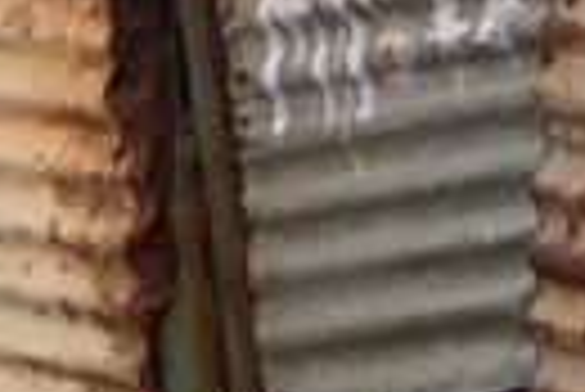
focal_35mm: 1698
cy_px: -18
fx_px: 27623
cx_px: -436
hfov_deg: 1.2
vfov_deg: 0.8
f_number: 6.3
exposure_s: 1/800
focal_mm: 216
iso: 250
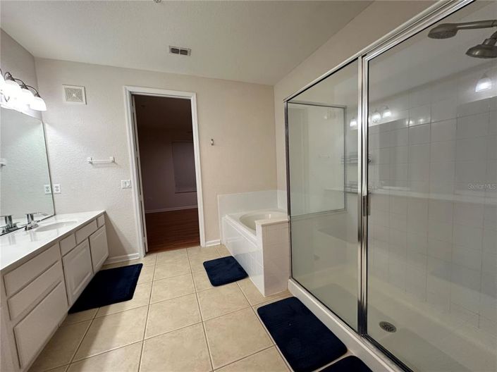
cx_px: 248
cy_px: 186
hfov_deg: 102.1
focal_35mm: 14
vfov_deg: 85.6
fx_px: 201
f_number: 2.2
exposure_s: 1/120
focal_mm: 2.22
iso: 200
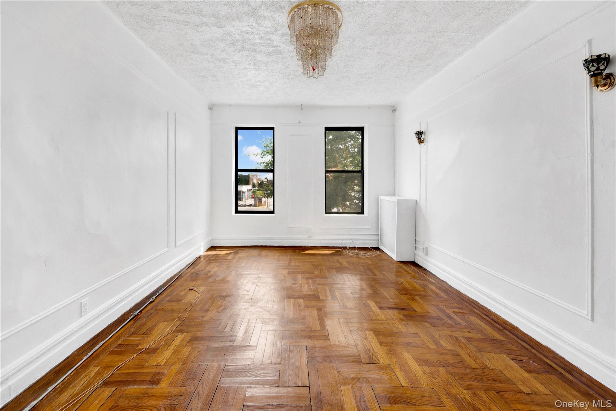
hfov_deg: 109.4
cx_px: 308
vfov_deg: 86.5
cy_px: 206
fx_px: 218
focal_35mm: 13
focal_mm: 8.5
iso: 100
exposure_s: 1/8
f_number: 8
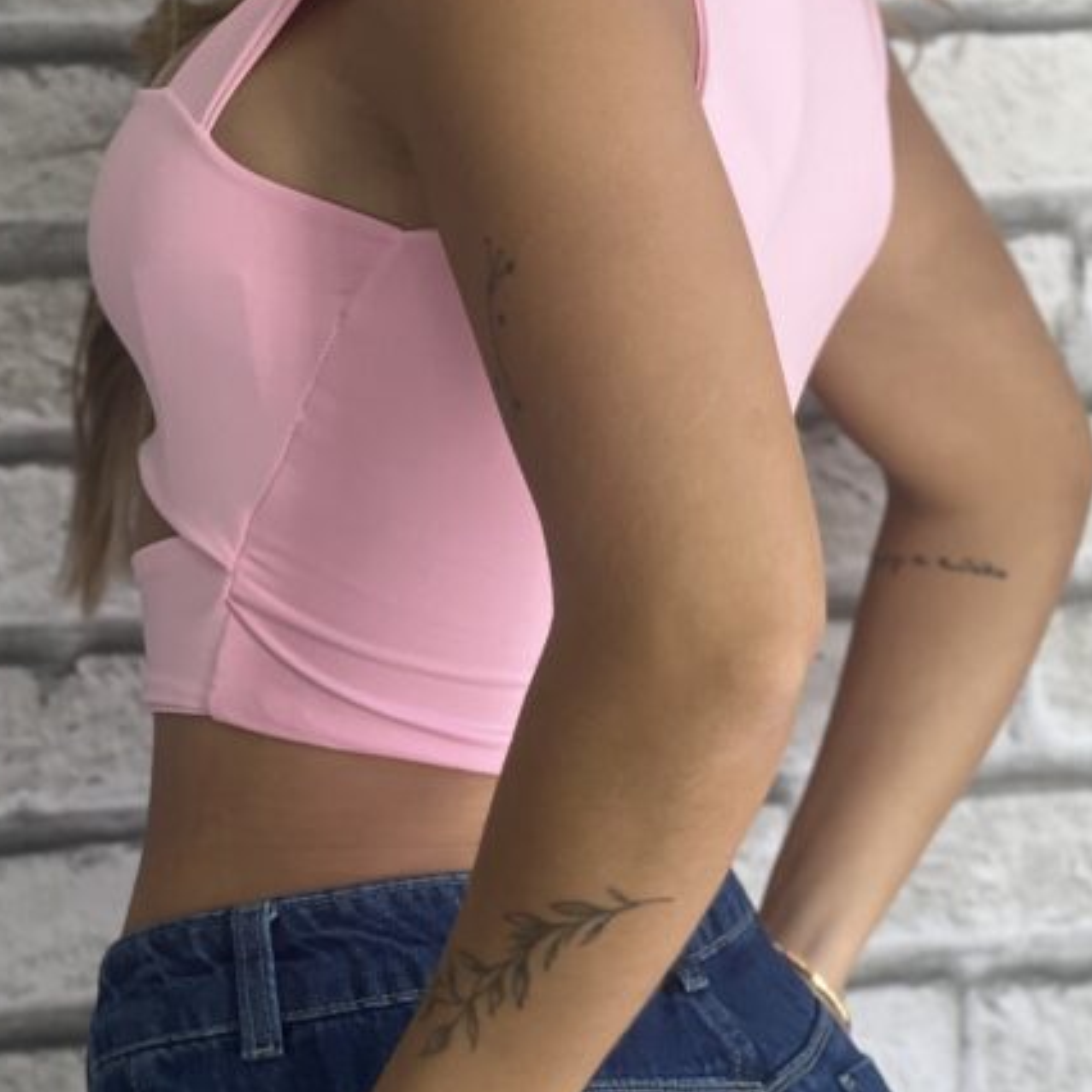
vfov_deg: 11.7
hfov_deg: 11.7
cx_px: 577
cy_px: 260
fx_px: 5318
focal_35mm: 149
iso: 100
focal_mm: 9
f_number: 2.8
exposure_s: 1/120
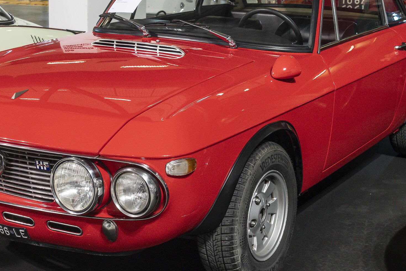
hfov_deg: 28.8
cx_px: 159
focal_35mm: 70
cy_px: 104
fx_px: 789
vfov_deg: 19.4
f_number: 8
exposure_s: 1/30
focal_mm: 43
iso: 4000
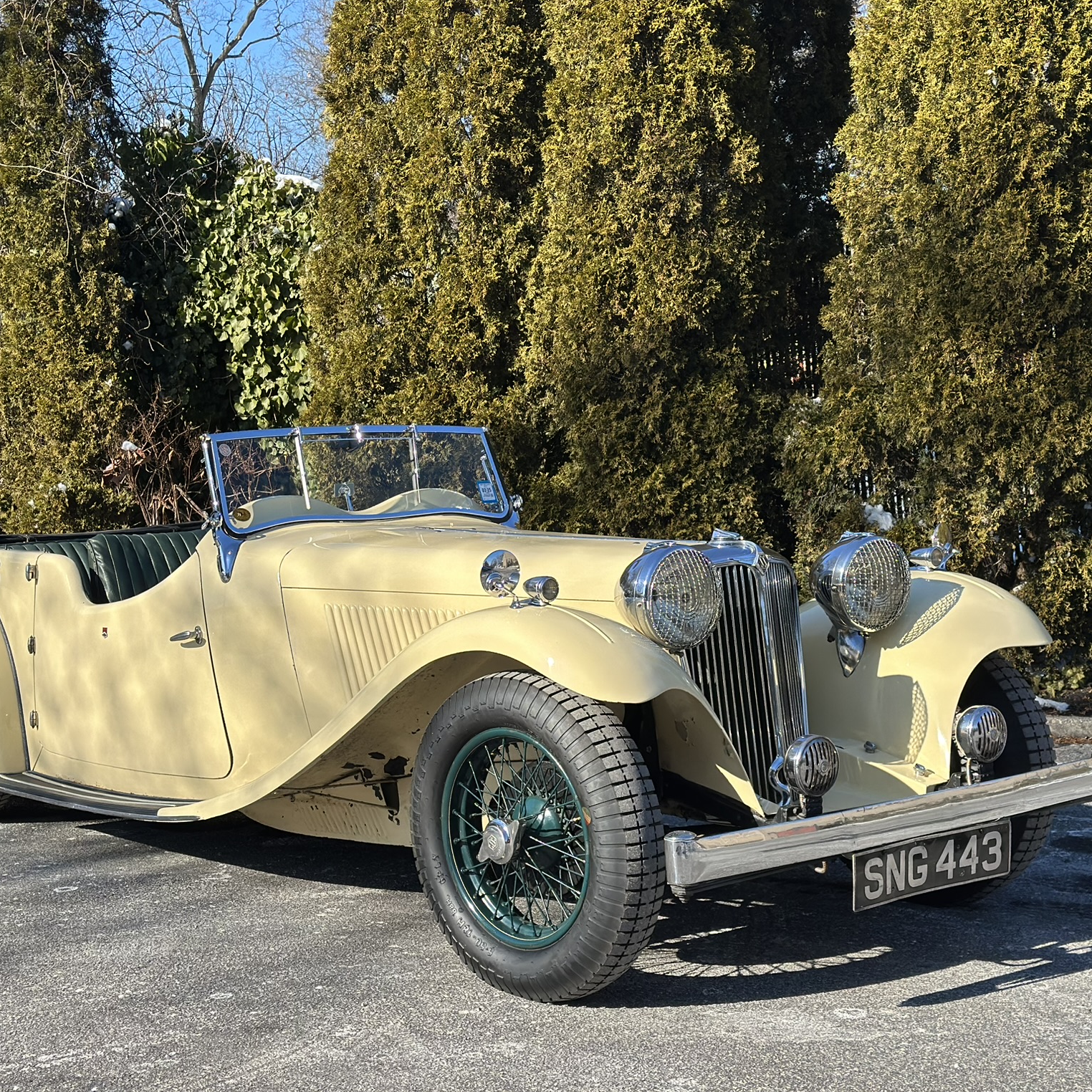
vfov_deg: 30.0
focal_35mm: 57
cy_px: 543
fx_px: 2034
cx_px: 469
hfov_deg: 30.0
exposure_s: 1/3472
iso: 100
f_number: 1.78
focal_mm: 6.86
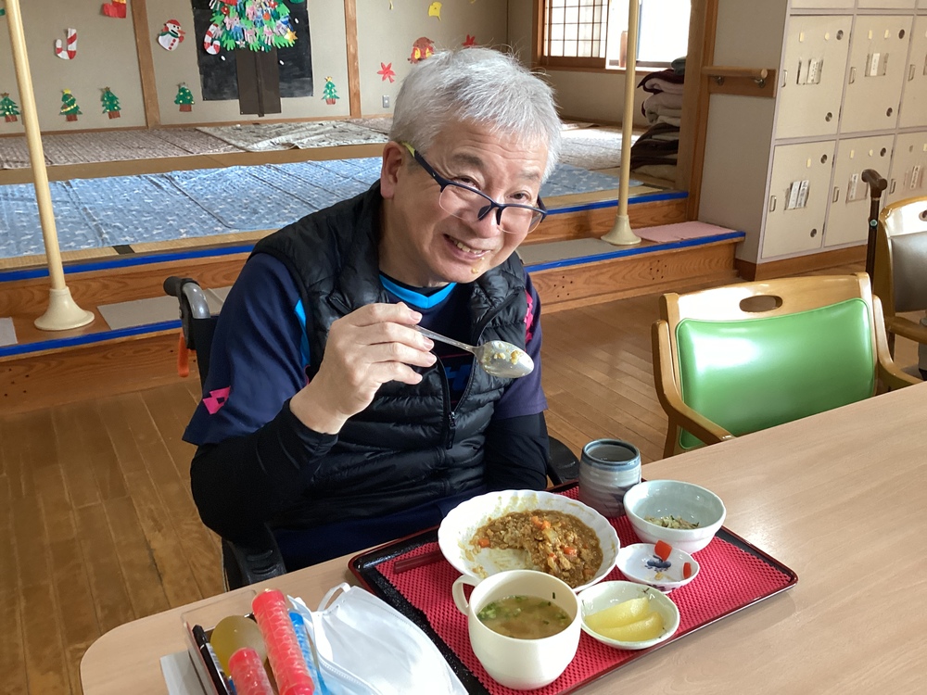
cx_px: 464
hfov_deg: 58.4
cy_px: 348
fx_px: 830
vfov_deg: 45.4
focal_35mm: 31
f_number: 2.4
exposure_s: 1/60
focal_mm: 3.3
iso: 200
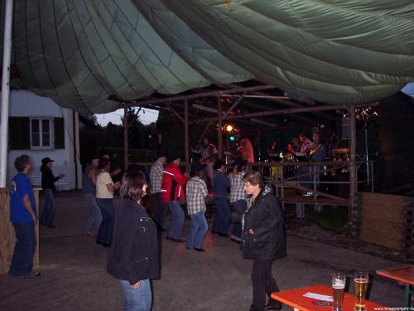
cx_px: 207
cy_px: 156
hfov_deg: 47.9
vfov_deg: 36.8
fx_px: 466
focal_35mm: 39
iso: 100
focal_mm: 8
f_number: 2.8
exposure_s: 1/60
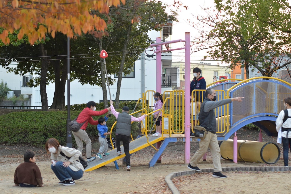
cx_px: 146
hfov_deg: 27.0
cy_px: 97
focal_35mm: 75
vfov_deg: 18.2
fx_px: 606
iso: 900
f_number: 2.8
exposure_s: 1/640
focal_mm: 50
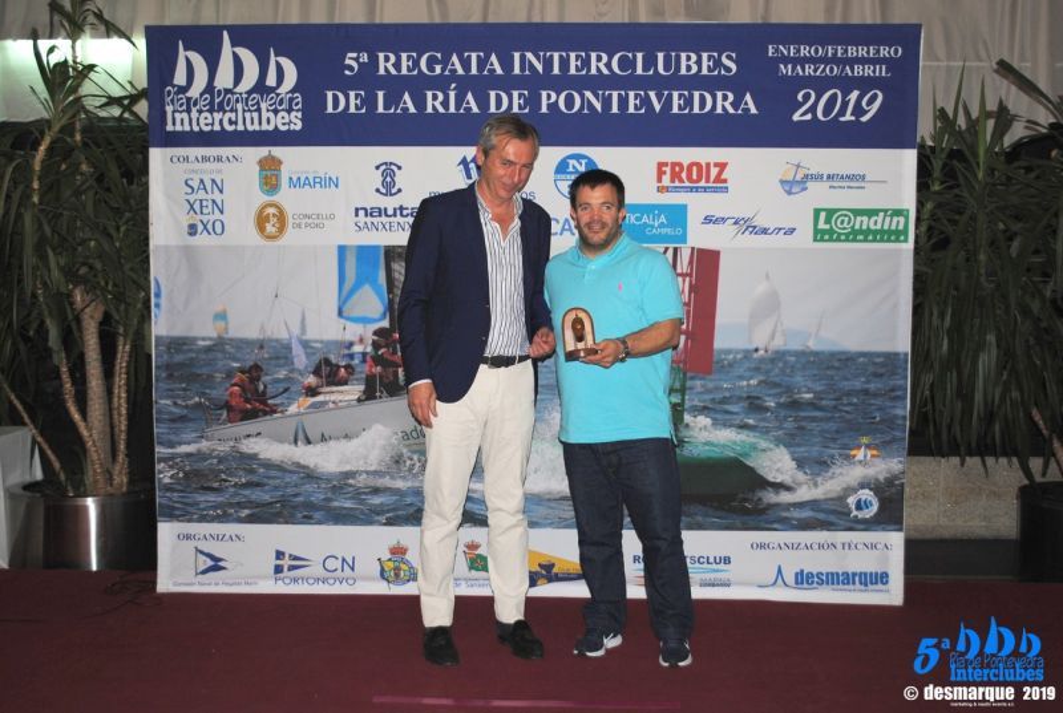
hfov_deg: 46.3
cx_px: 532
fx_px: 1243
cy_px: 356
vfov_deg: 32.0
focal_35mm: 42
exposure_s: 1/60
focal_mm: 28
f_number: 4.5
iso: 200
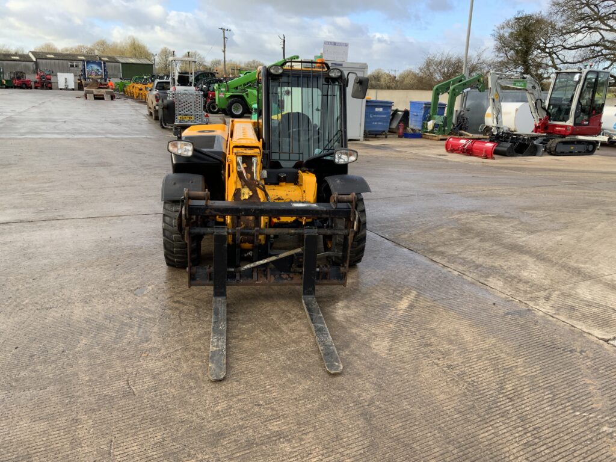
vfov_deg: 48.2
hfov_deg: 61.7
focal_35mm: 29
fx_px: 516
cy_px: 231
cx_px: 308
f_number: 1.8
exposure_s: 1/362
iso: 16
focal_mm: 3
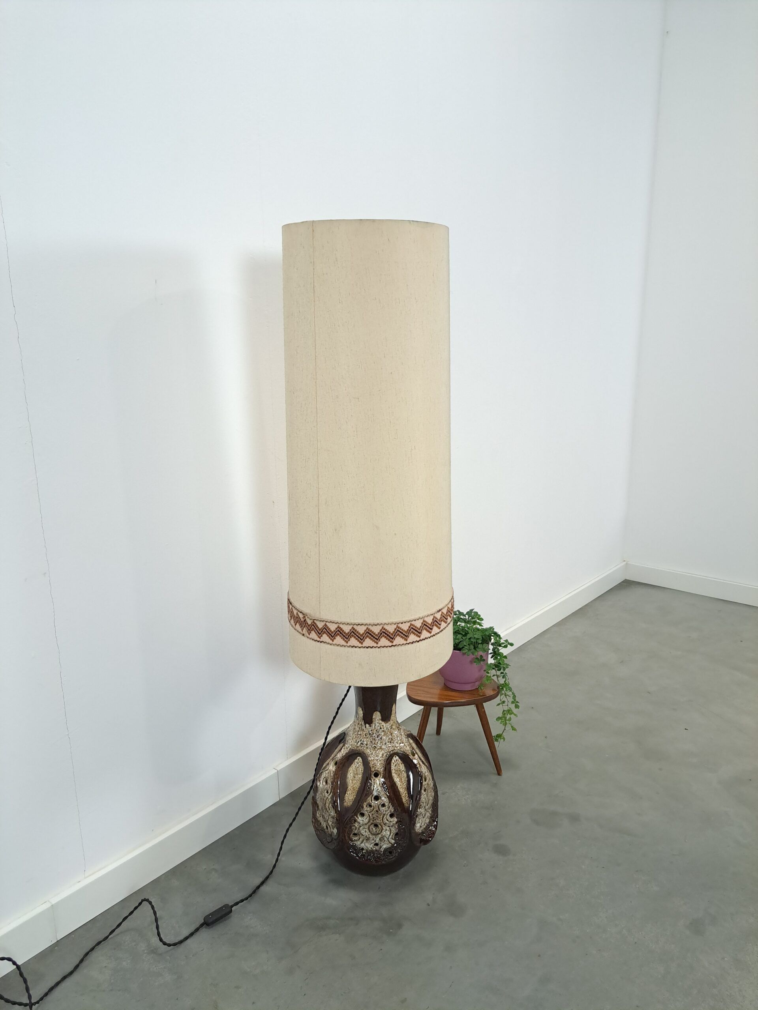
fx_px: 701
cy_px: 505
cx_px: 379
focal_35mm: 24
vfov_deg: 71.6
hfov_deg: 56.8
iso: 400
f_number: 1.8
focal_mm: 5.23
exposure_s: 1/100
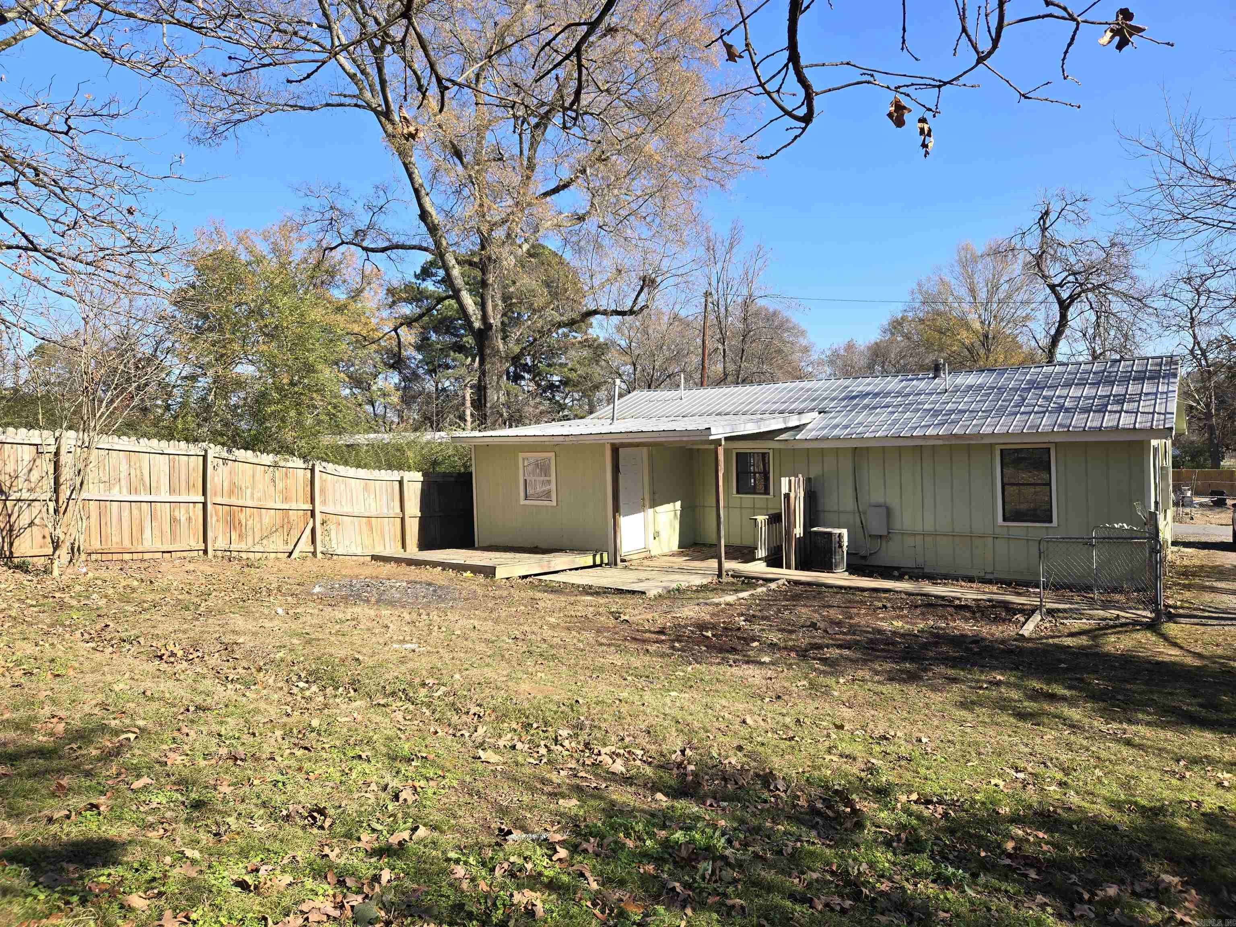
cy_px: 464
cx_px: 618
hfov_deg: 73.9
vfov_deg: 58.9
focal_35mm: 23
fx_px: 821
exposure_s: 1/756
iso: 25
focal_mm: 5.4
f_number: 1.8
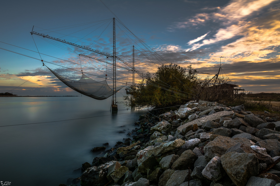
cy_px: 93
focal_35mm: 26
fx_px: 198
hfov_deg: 70.4
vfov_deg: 50.4
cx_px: 140
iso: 100
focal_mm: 17
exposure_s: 21
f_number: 9
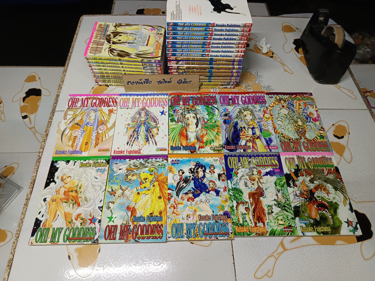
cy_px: 140
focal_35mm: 24
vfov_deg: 56.8
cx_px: 188
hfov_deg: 71.6
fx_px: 260
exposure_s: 1/33.3
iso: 857
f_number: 1.7
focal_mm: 5.31
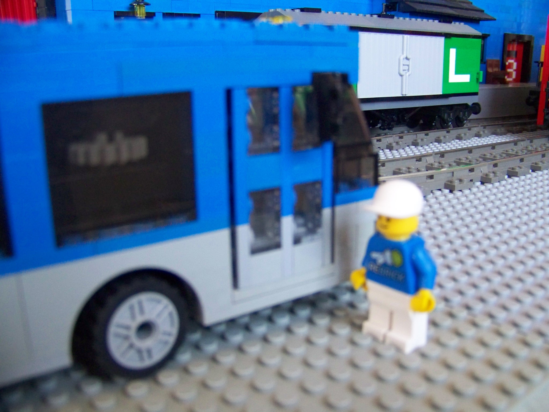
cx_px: 274
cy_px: 206
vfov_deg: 39.7
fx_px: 571
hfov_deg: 51.4
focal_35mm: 36
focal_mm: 5.85
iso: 320
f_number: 2.8
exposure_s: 1/30
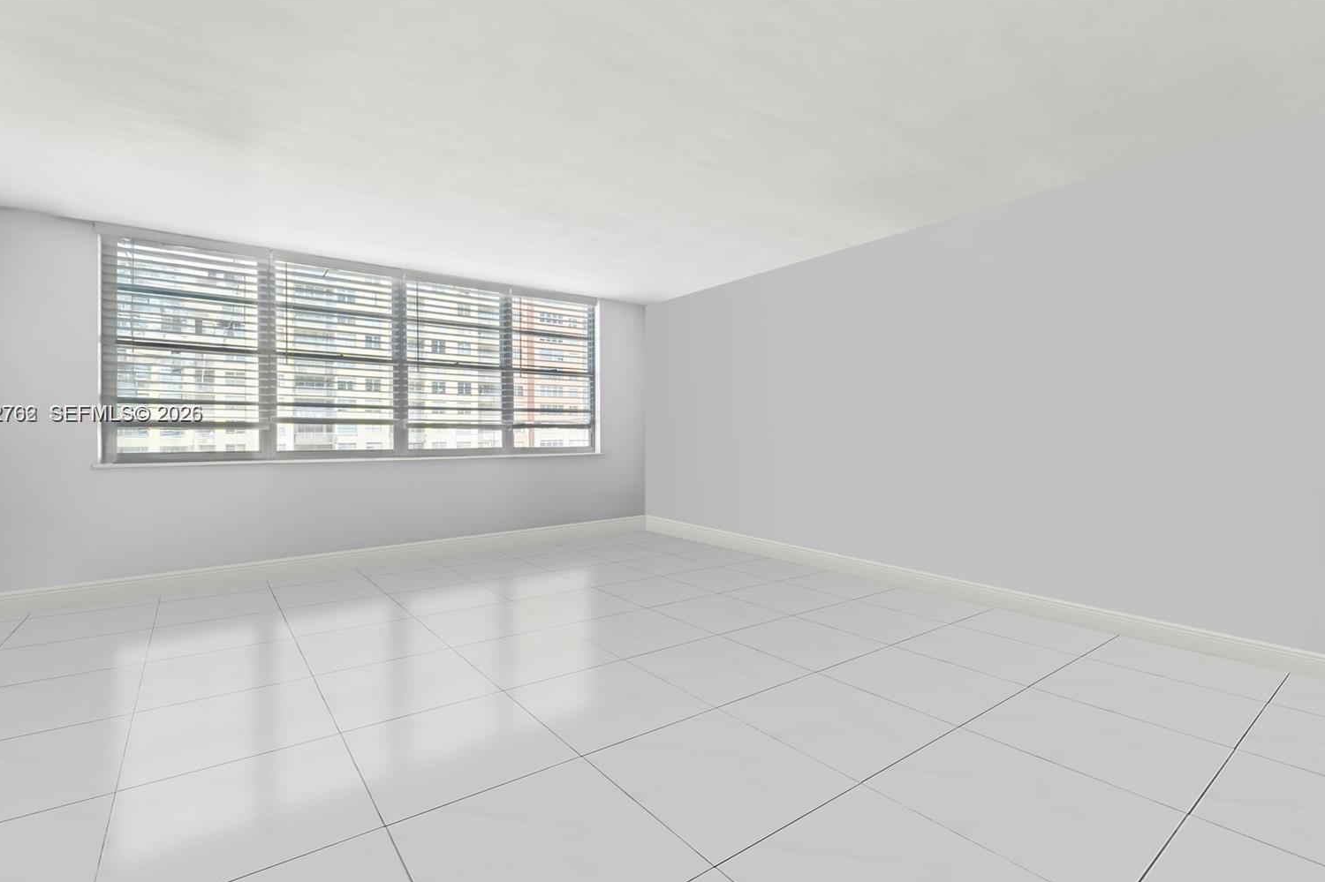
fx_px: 589
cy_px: 415
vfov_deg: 73.6
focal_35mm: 16
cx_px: 633
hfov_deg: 96.7
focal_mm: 10
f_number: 9
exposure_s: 1/3
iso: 160
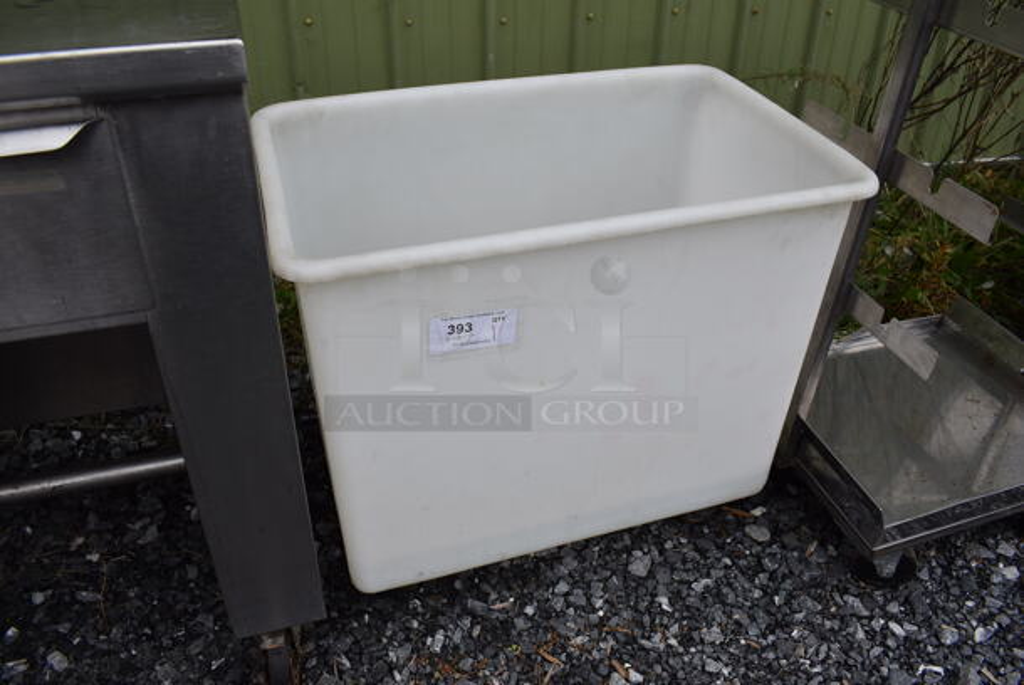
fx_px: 769
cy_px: 342
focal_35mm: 27
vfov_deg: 48.0
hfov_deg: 67.3
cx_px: 512
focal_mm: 18
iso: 200
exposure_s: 1/320
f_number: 7.1
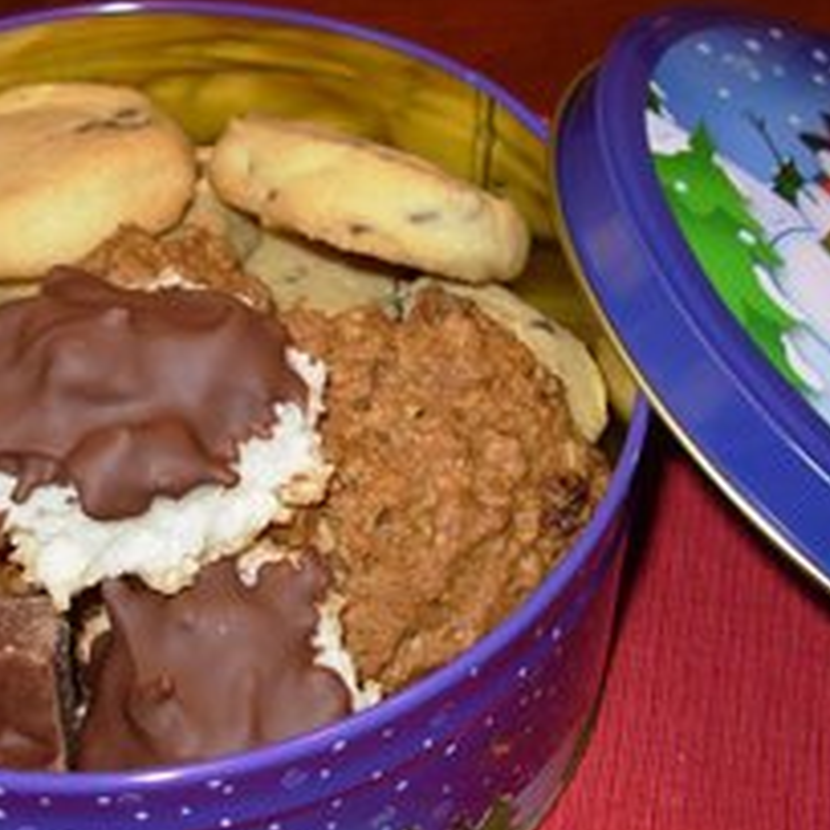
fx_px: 1790
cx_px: 411
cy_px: 431
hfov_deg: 26.1
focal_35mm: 66
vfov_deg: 26.1
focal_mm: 6.3
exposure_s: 1/32
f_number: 2.9
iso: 50
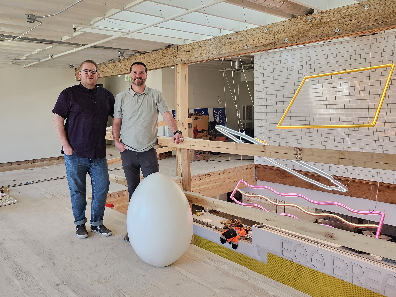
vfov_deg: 58.9
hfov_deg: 73.9
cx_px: 198
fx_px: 263
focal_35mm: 23
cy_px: 148
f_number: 1.7
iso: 200
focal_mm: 6.3
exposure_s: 1/120
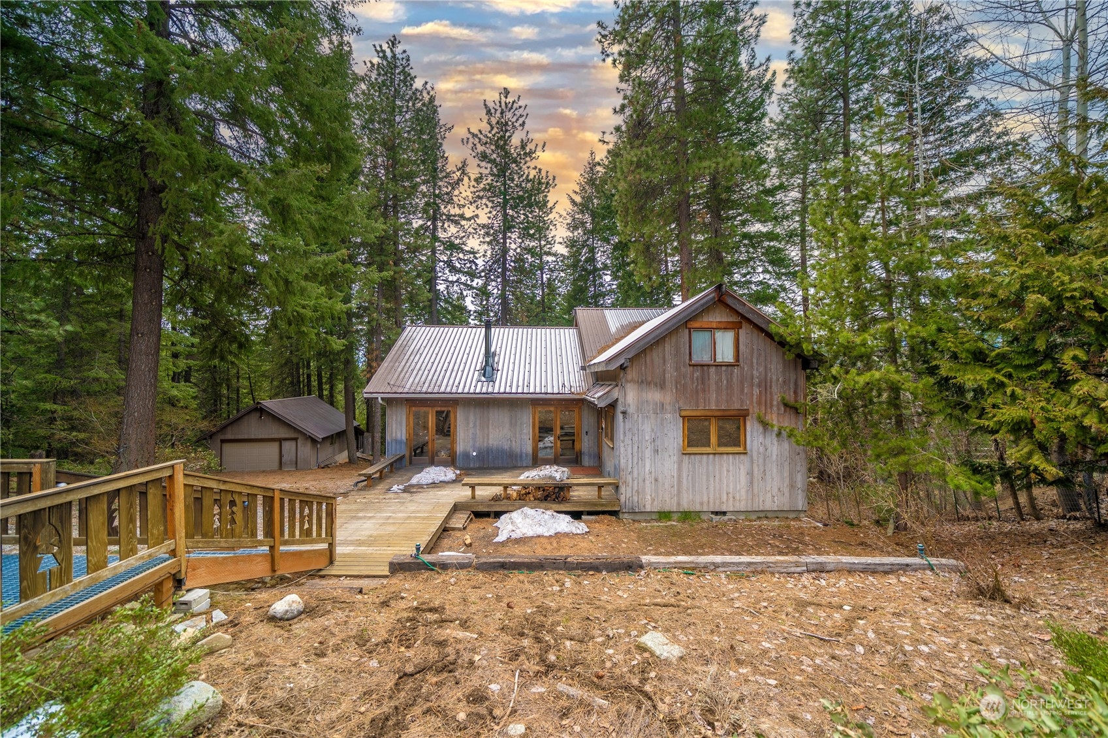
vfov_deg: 90.0
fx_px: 369
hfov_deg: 112.6
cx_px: 554
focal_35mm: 12
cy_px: 369
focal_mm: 12
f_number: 4
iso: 125
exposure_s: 1/350
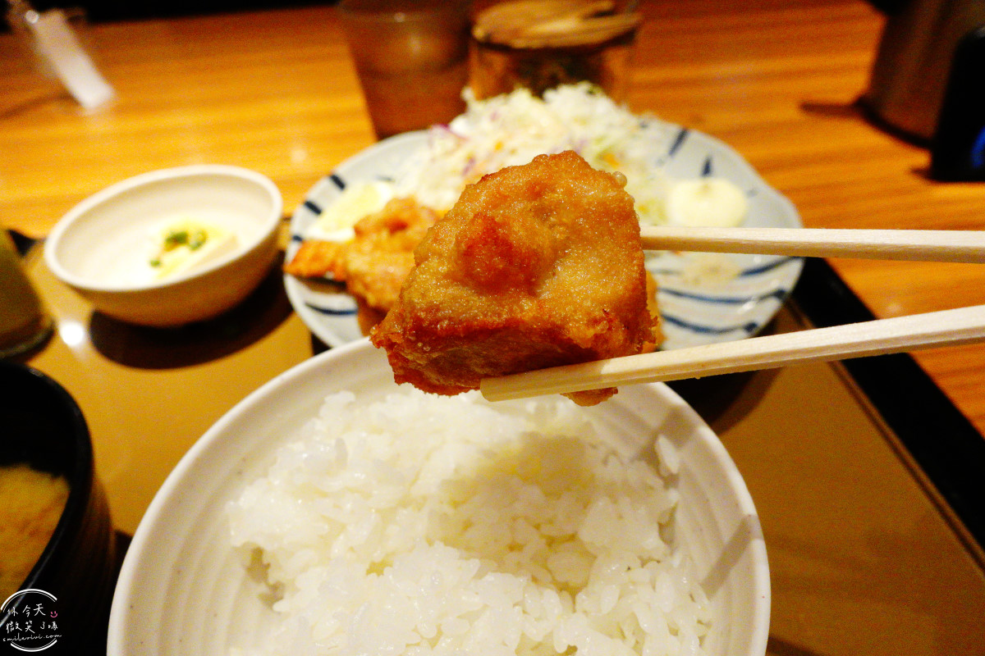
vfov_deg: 53.1
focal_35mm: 24
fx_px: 657
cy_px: 328
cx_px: 492
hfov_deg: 73.7
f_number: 4
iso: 2500
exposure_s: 1/320
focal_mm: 9.4
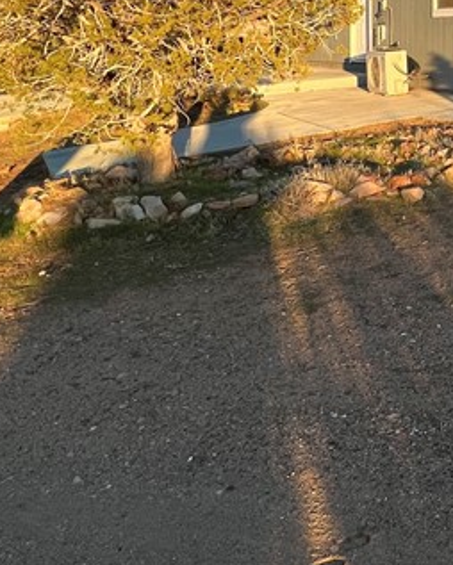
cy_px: -18
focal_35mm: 41
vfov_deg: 38.9
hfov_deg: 26.3
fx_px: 686
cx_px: 685
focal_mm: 1.57
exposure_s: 1/455
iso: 32
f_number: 1.8
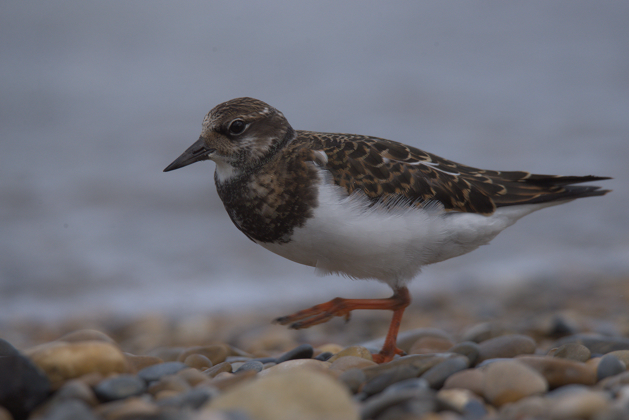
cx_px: 314
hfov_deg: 3.4
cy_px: 210
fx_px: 10487
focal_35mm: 600
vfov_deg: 2.3
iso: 400
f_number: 8
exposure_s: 1/800
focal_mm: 600
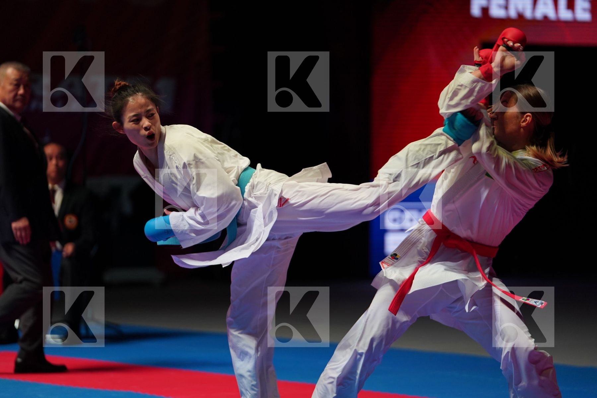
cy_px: 199
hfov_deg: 13.9
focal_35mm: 148
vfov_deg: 9.3
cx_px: 298
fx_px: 2454
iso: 1250
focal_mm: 148
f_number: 2.8
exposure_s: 1/1000
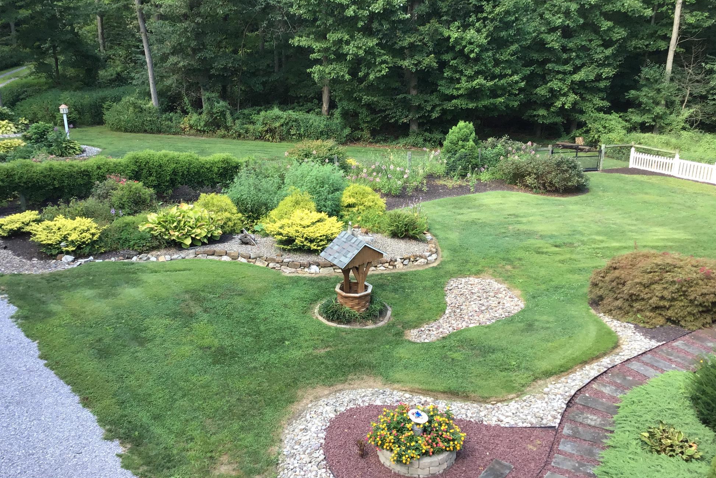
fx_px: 676
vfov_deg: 38.9
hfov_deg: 55.8
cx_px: 342
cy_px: 227
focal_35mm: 34
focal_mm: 3.3
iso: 40
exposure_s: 1/120
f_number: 2.4
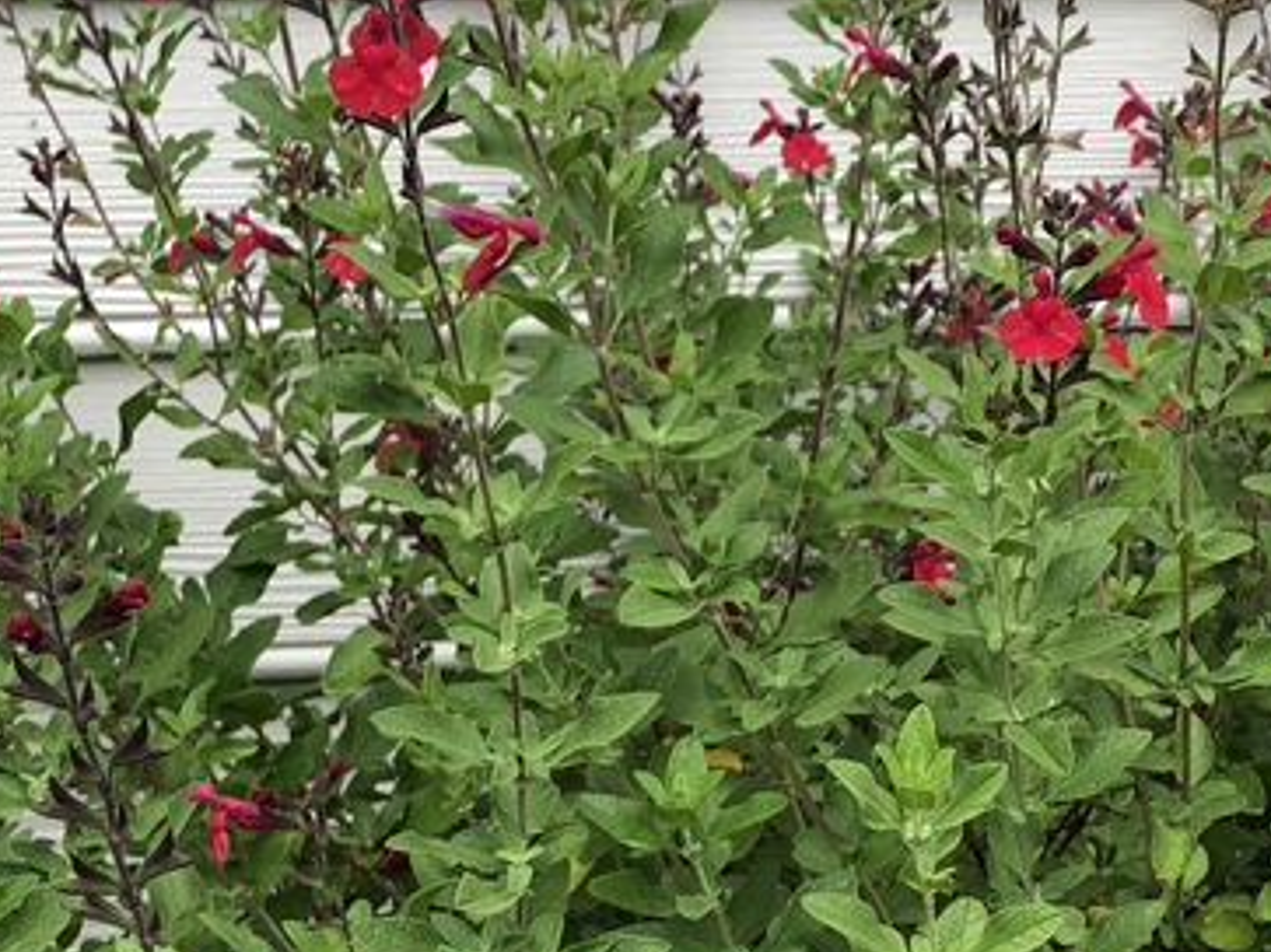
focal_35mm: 79
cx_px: 928
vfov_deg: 18.2
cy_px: 945
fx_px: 2900
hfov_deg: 24.5
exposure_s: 1/120
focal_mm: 3.99
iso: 25
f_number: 1.8
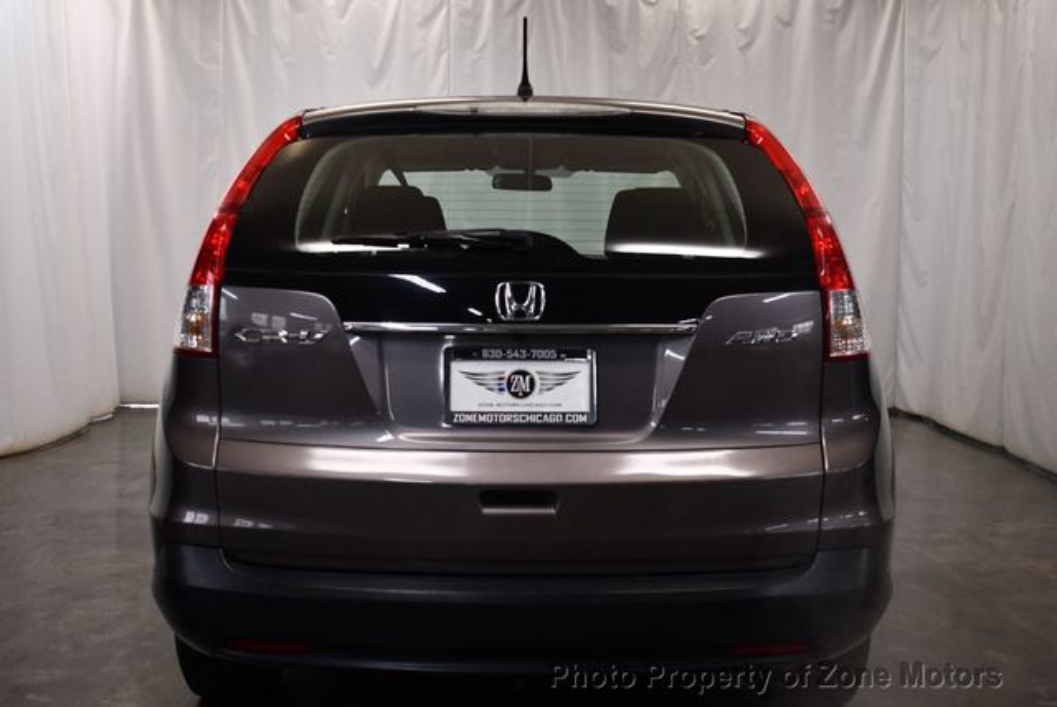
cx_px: 528
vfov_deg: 28.1
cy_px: 354
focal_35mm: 48
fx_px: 1411
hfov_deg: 41.1
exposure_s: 1/200
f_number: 3.8
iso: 800
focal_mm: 24
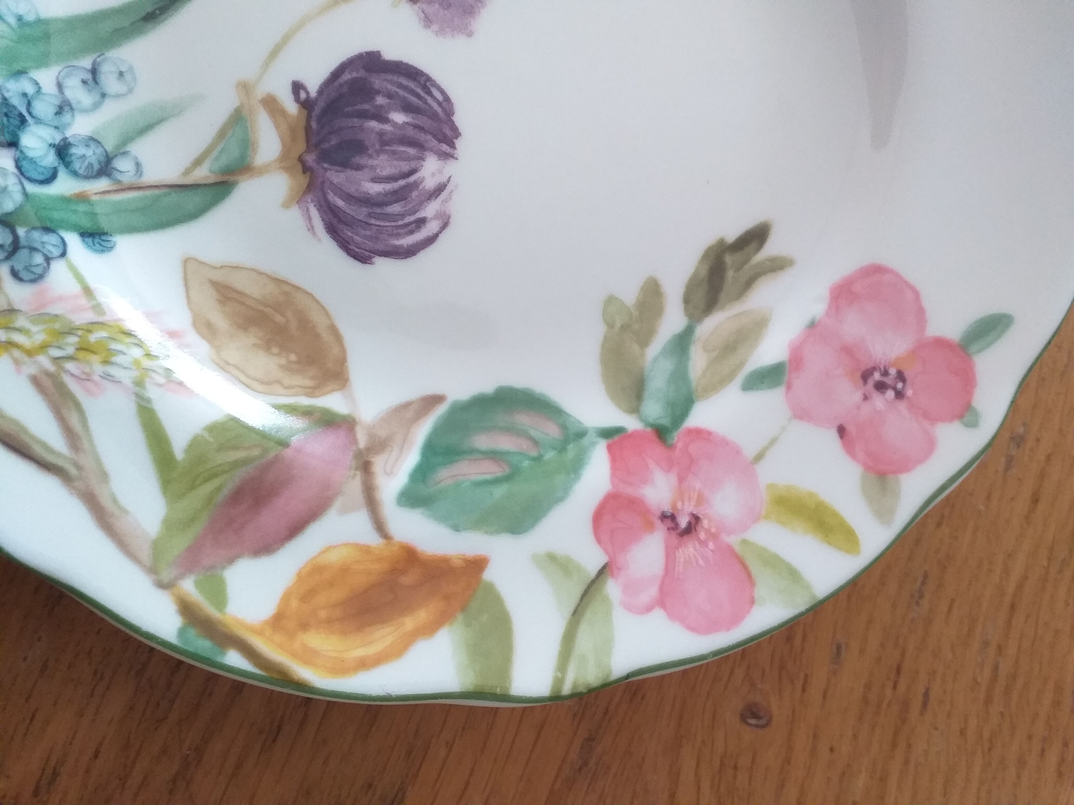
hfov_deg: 67.3
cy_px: 402
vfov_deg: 53.1
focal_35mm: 26
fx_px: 807
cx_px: 537
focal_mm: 3.6
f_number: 1.9
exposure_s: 1/33
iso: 200
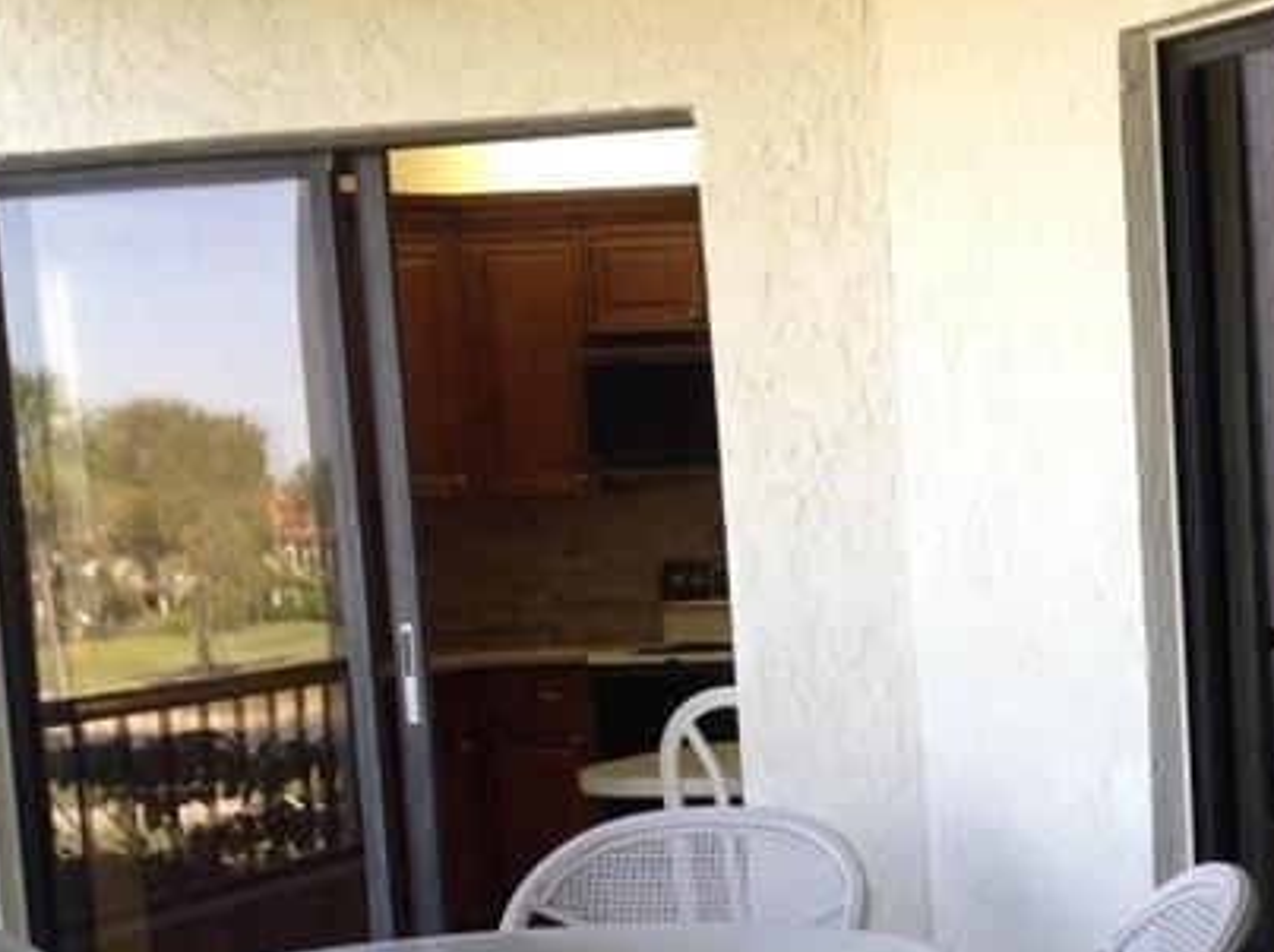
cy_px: 925
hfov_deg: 21.5
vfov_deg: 16.3
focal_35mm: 89
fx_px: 3271
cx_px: 1171
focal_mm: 4.28
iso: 64
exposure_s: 1/60
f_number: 2.4
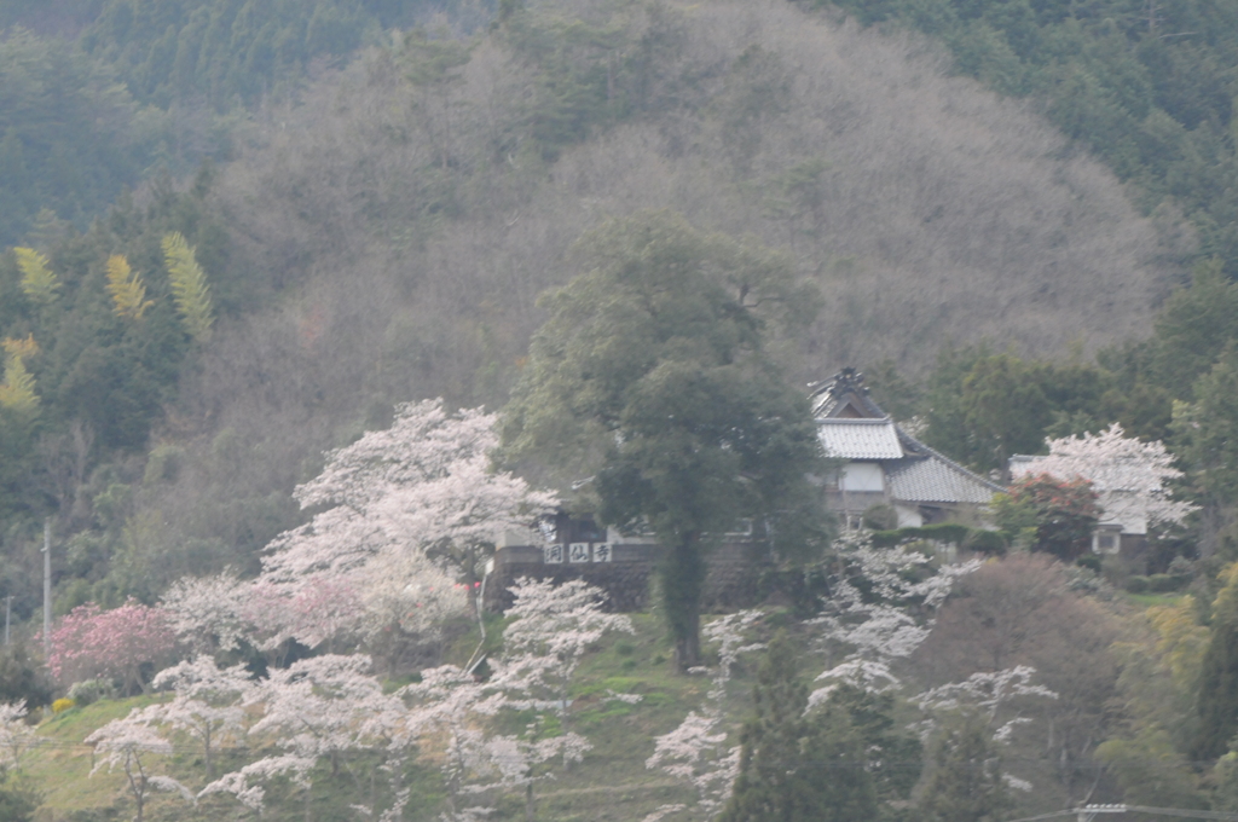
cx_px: 619
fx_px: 12364
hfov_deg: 5.7
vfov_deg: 3.8
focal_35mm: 360
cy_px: 411
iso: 1000
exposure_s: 1/250
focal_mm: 240
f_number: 9
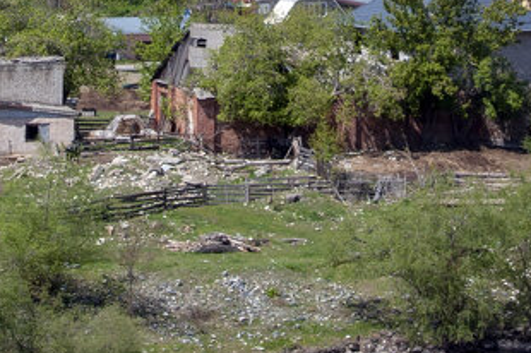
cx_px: 286
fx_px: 2990
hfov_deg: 10.1
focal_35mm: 203
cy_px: -147
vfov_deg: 6.7
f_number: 13
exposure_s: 1/640
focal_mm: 35
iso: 640
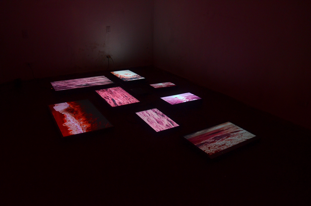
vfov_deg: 47.7
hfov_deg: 67.5
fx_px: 233
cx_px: 156
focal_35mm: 27
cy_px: 103
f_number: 6.3
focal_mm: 18
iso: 2000
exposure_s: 1/40
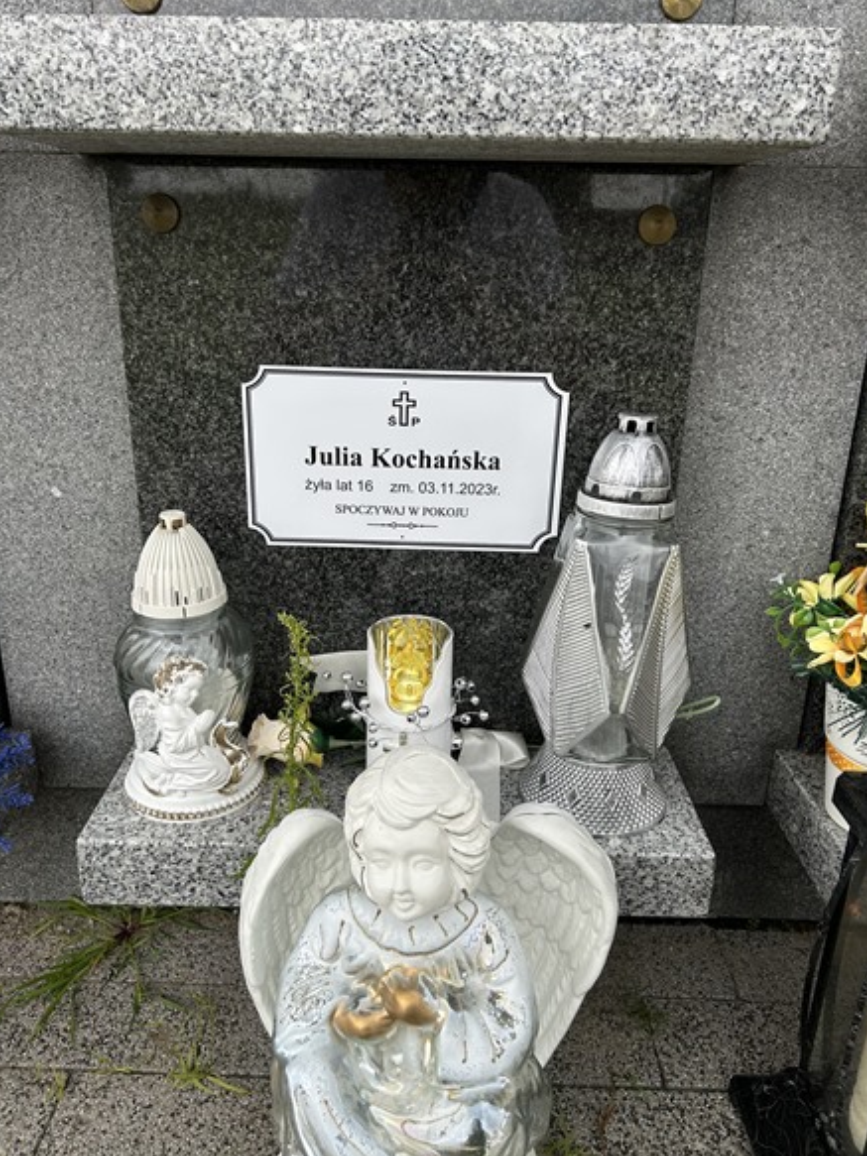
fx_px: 902
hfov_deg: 51.3
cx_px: 423
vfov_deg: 65.3
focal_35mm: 27
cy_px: 564
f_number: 1.5
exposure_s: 1/840
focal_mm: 5.7
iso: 50
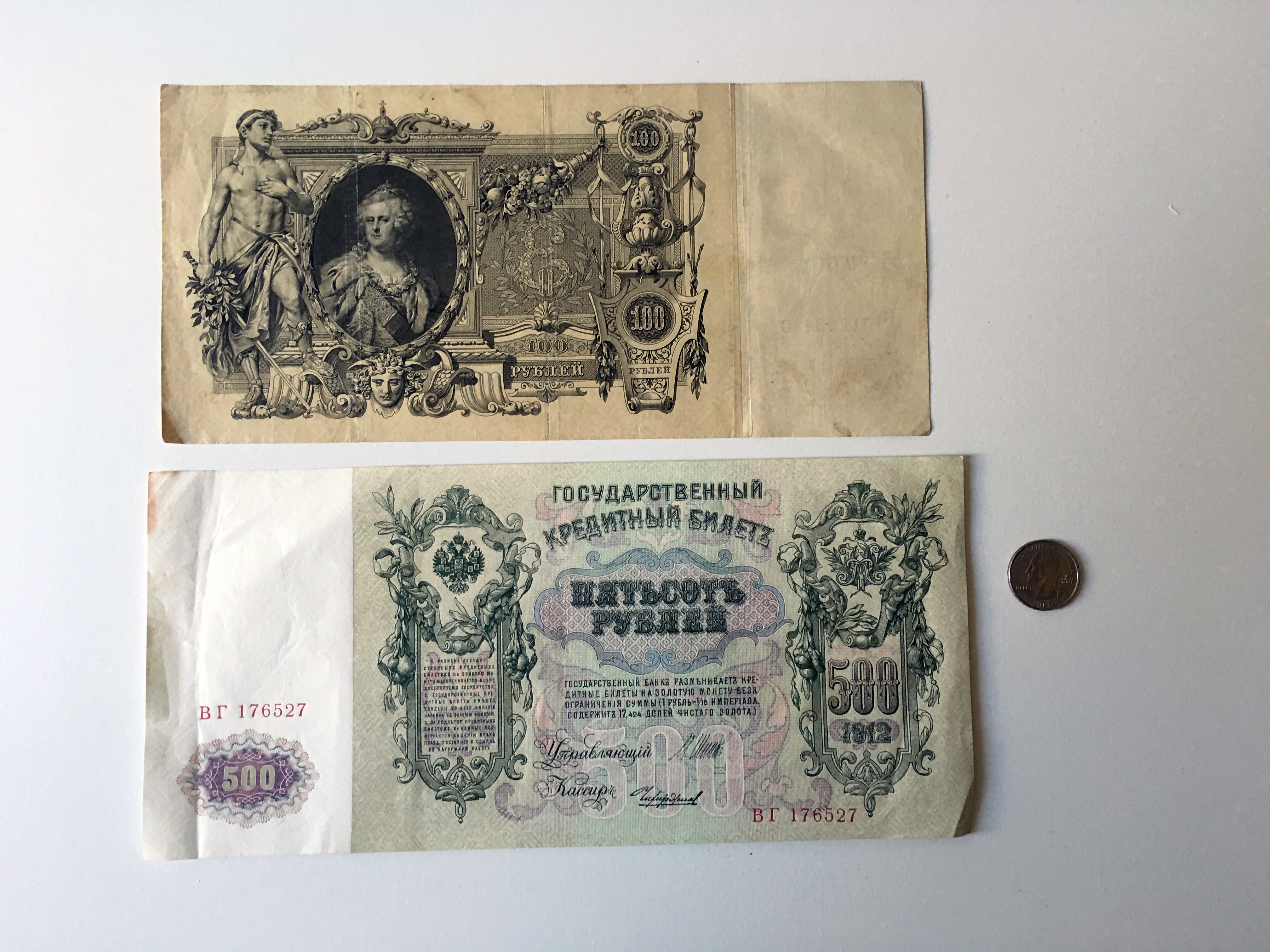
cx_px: 635
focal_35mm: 29
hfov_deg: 61.7
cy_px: 476
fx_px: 1064
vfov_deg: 48.2
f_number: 2.2
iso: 40
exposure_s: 1/15
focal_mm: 4.15
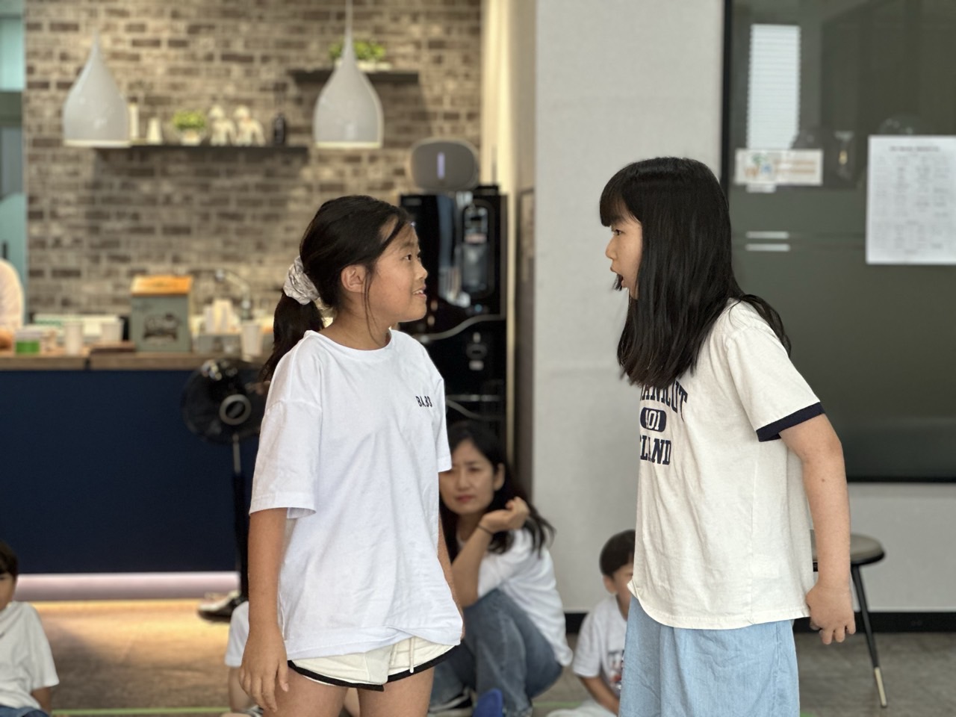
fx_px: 2127
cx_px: 478
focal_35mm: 77
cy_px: 358
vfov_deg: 19.1
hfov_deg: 25.3
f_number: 2.8
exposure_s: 1/40
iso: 125
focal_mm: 9
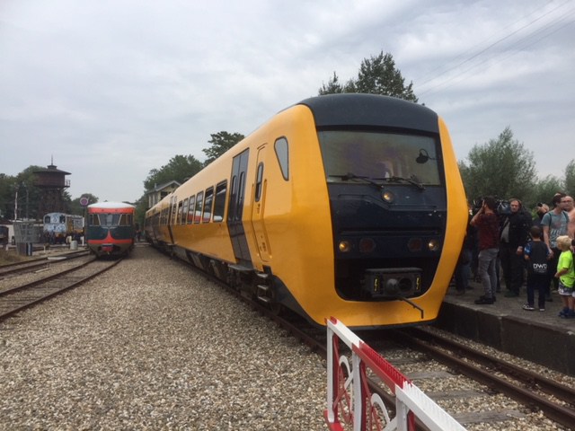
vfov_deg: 48.2
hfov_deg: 61.7
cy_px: 216
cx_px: 288
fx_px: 482
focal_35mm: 29
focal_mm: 4.15
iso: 32
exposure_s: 1/842
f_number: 2.2
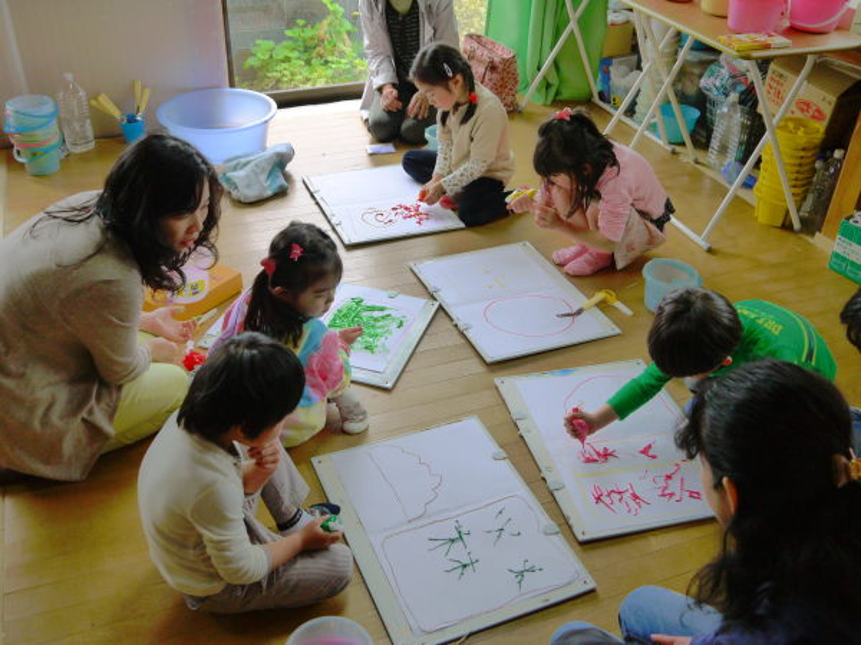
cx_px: 430
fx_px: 895
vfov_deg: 39.7
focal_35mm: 36
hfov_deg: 51.4
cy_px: 322
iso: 400
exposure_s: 1/125
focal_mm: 18
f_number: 4.5
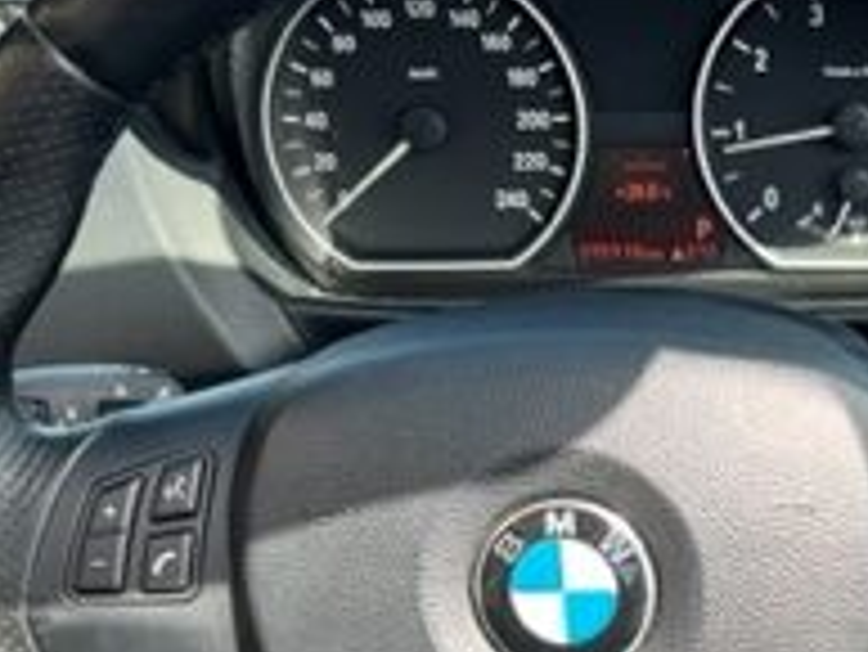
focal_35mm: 86
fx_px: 2158
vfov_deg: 16.3
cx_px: 846
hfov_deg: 22.0
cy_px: 832
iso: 50
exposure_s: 1/486
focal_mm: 5.7
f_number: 1.5
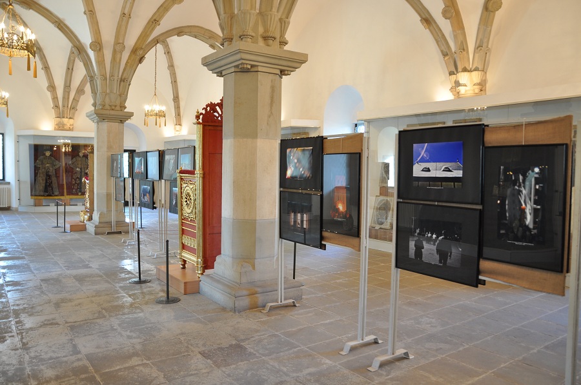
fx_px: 435
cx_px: 290
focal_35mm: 27
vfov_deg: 47.8
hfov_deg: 67.5
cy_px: 192
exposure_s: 1/8
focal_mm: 18
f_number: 4
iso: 320
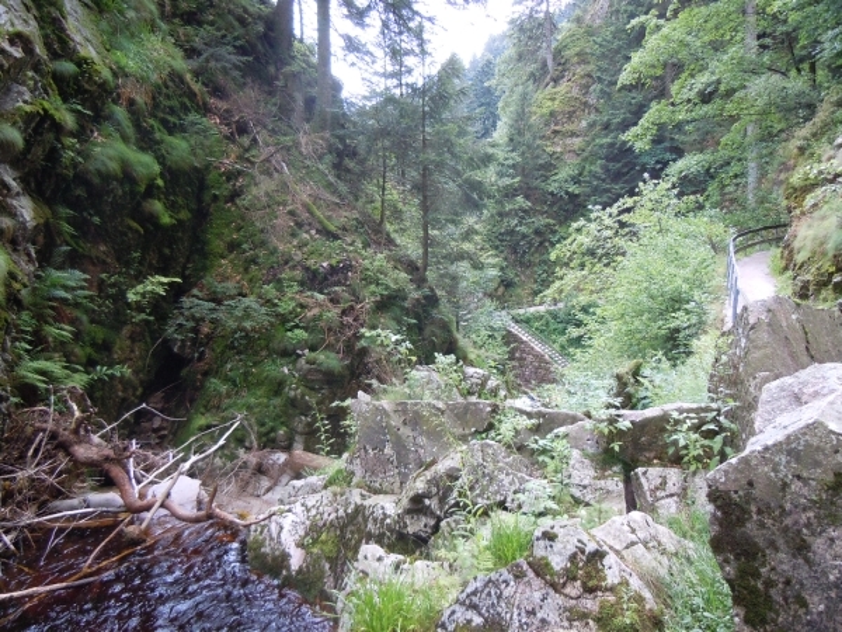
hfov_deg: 60.0
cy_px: 316
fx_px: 730
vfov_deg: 46.8
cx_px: 421
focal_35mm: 30
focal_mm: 5.4
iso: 250
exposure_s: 1/60
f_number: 3.5
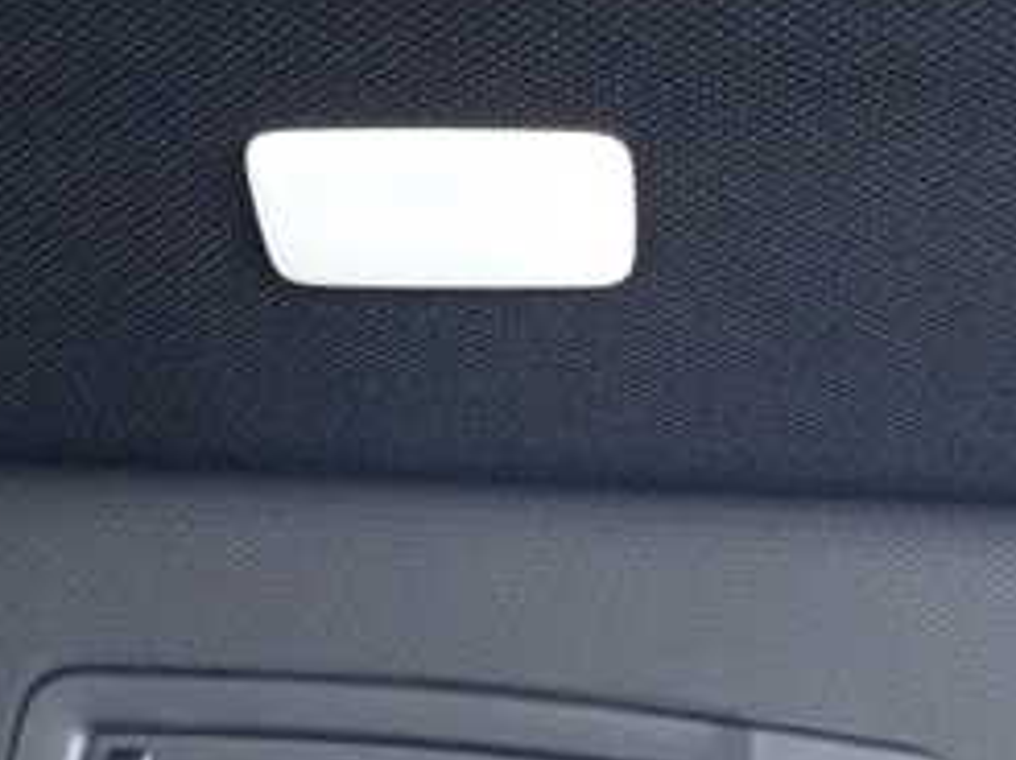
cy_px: 640
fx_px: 1789
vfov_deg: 23.5
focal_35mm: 61
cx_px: 706
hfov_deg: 31.4
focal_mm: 4.5
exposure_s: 1/125
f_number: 2
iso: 2000
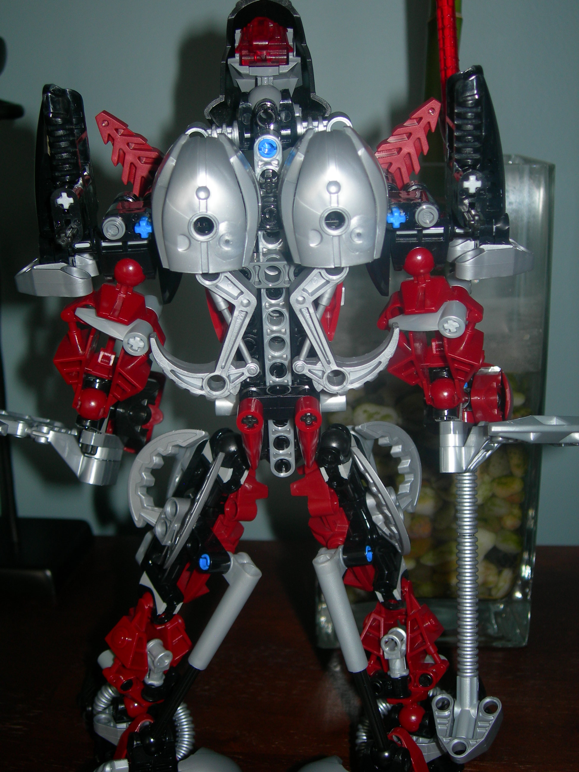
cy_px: 386
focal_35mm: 41
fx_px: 914
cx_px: 290
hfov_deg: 35.1
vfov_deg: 45.8
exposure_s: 1/60.1
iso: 50
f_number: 2.9
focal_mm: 8.5
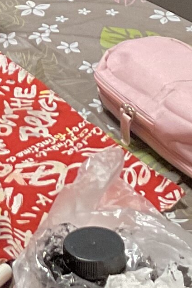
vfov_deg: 10.4
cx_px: -20
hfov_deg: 7.1
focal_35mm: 191
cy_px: -138
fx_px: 1530
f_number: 1.8
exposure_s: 1/60
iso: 125
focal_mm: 3
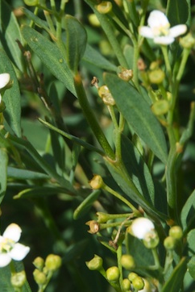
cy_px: 48
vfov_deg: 3.3
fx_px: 5036
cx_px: 69
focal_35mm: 621
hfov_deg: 2.2
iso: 200
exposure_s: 1/125
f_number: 14
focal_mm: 150
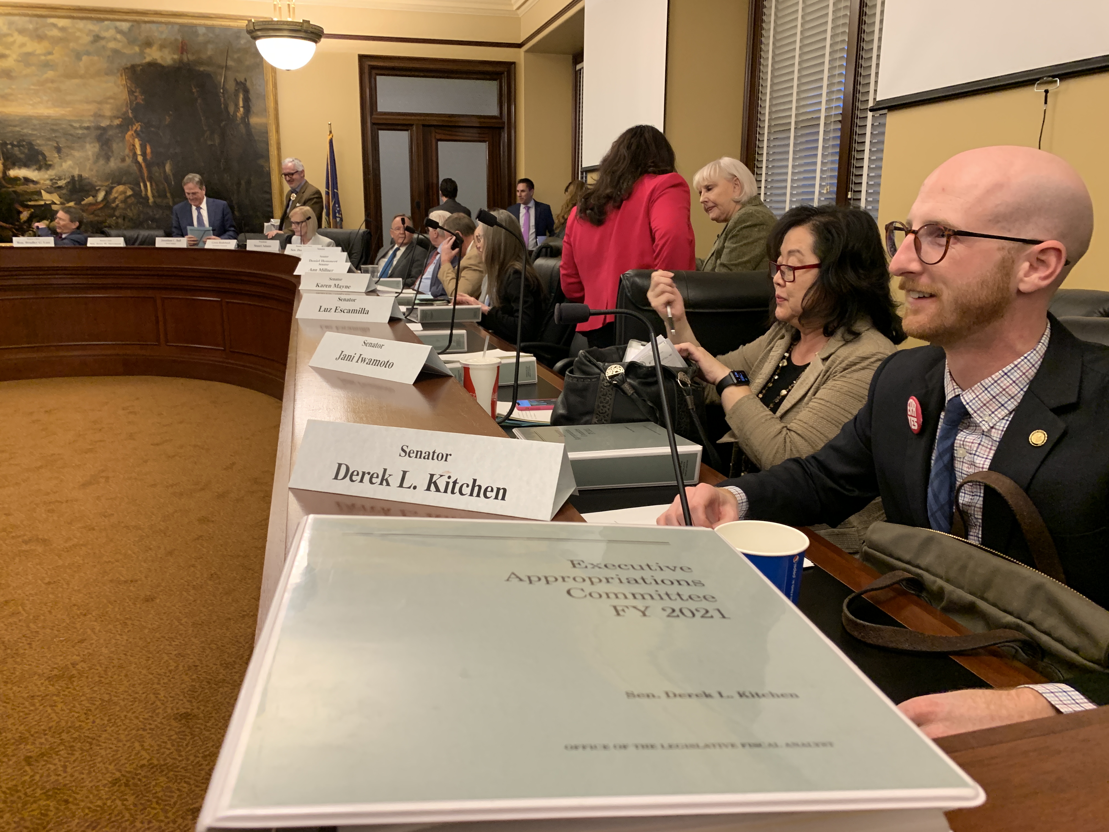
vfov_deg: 53.1
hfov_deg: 67.3
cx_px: 554
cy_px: 416
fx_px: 833
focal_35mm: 26
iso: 250
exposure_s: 1/60
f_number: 1.8
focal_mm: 4.25
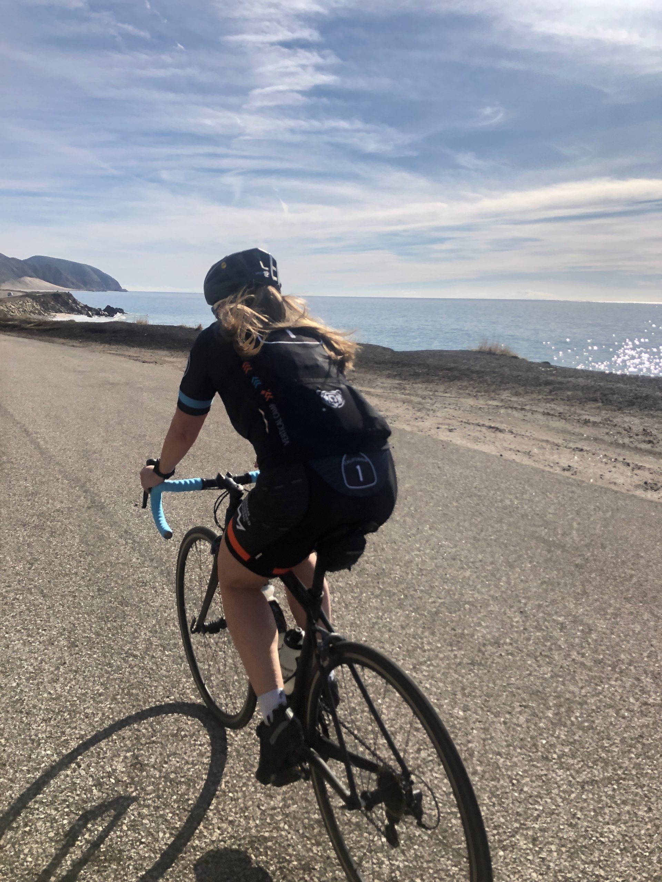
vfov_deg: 63.4
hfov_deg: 49.7
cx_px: 331
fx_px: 714
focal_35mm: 28
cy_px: 441
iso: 20
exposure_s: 1/2183
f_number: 1.8
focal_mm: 4
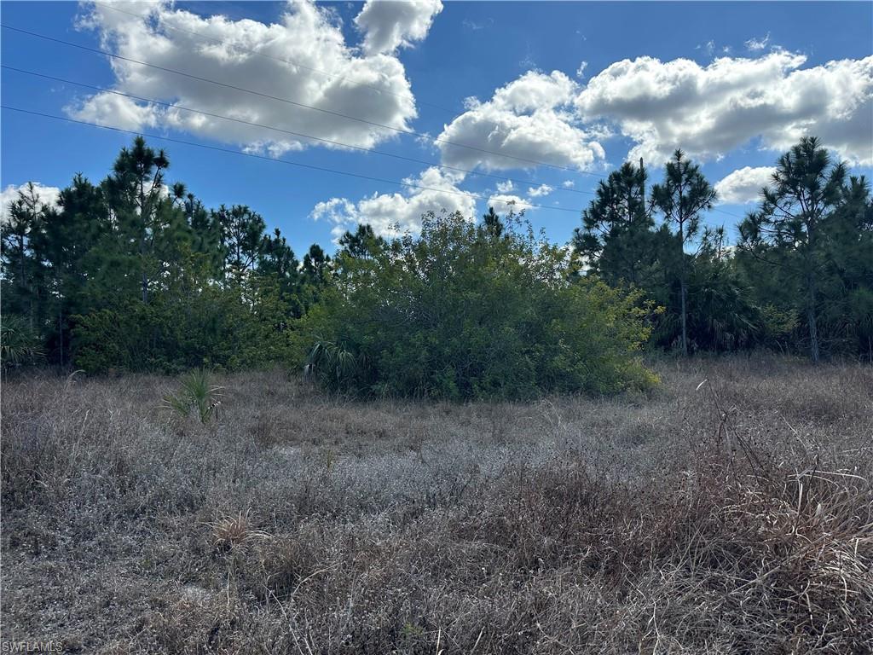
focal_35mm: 24
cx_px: 436
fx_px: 605
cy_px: 328
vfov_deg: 56.8
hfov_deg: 71.6
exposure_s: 1/4545
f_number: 1.78
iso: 80
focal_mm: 6.86
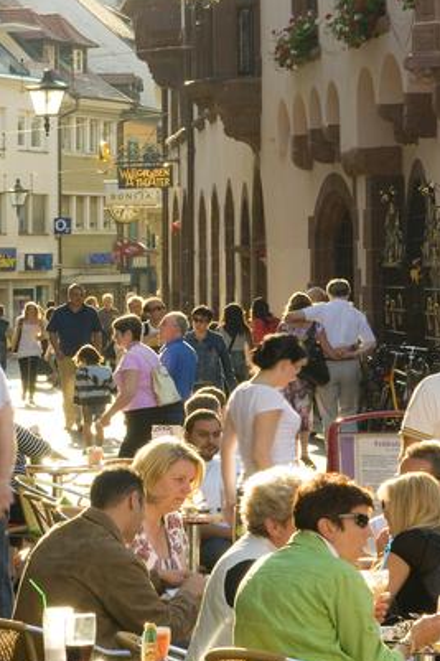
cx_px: 96
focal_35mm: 175
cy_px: 226
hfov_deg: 7.8
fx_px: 3211
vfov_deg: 11.7
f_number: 11
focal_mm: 52
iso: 250
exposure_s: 1/60
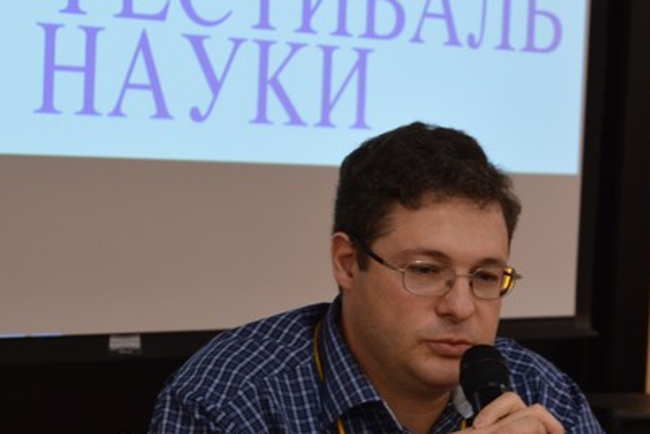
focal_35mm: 164
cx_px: 493
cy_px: 382
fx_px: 2961
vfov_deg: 8.3
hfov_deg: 12.5
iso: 720
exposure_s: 1/60
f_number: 5.6
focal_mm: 55
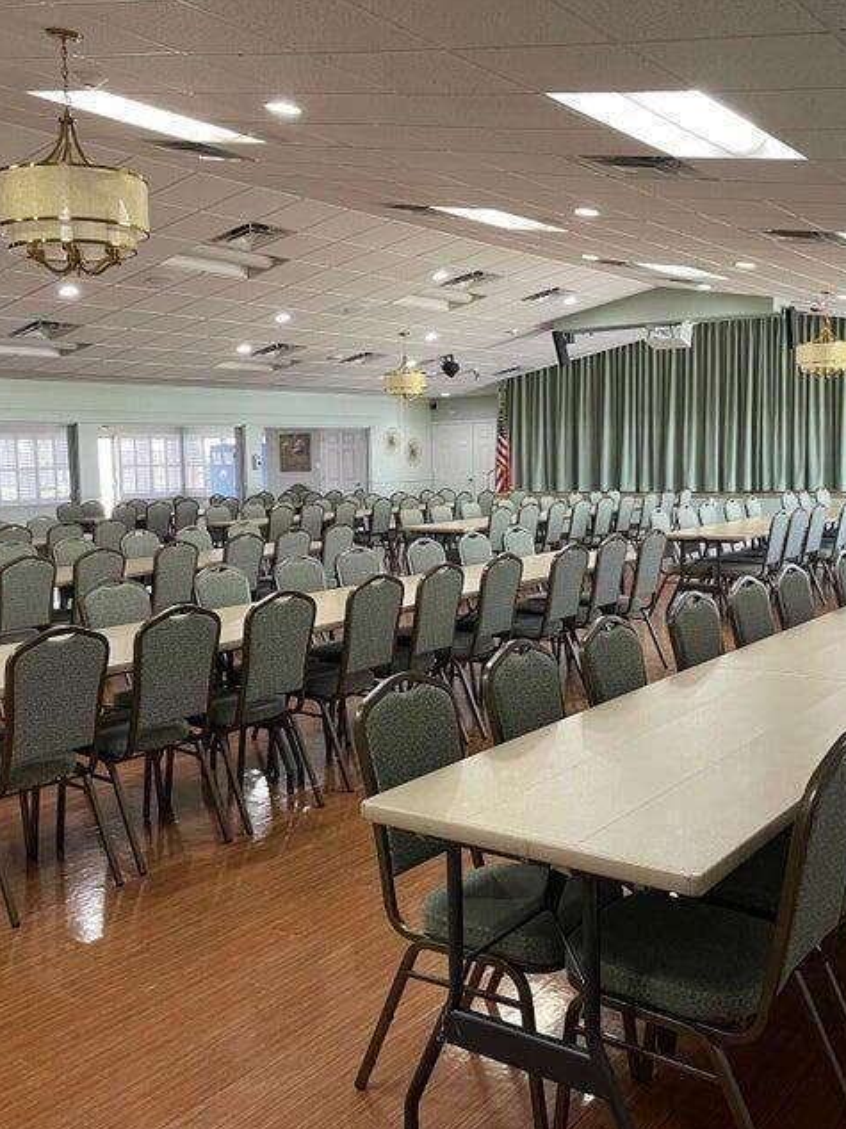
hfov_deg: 40.6
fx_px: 1141
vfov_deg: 52.6
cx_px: 371
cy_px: 568
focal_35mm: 35
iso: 250
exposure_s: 1/60
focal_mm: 5.1
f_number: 1.6
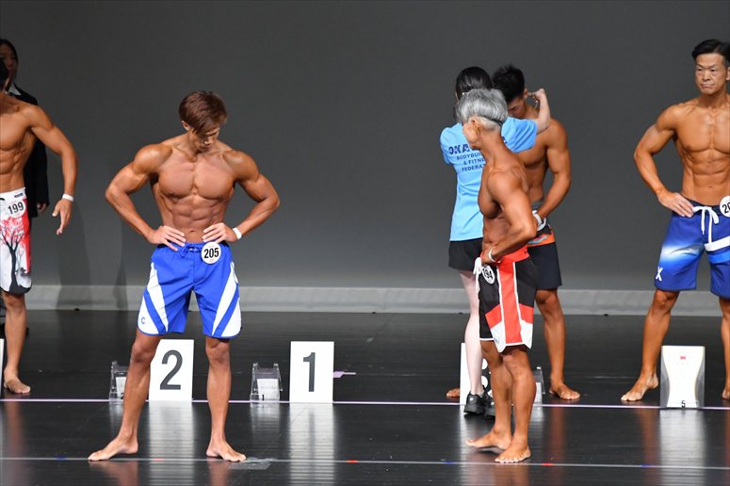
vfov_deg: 4.4
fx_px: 6384
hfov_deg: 6.5
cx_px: 365
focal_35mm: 315
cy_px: 243
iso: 5000
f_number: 5.6
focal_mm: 210
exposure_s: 1/400
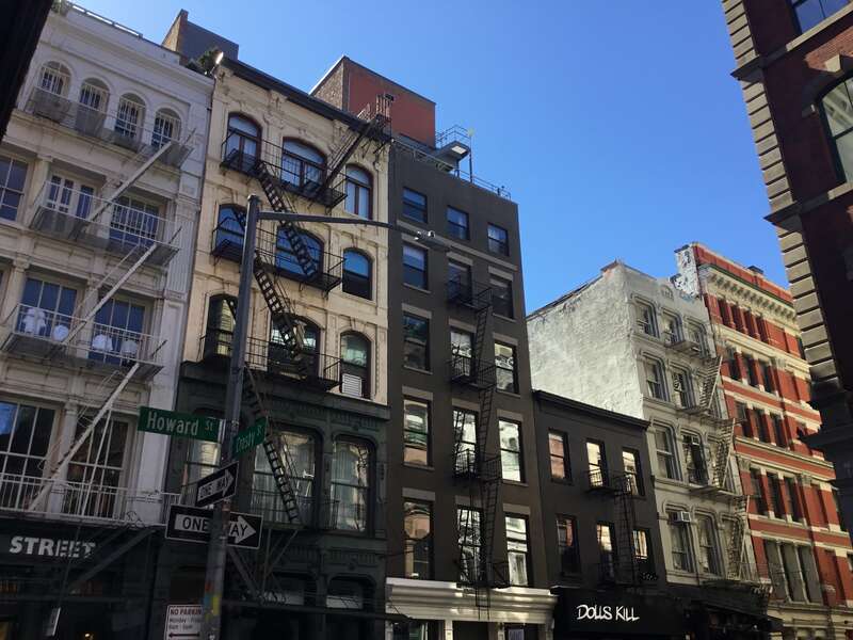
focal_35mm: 31
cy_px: 320
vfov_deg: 45.4
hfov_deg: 58.4
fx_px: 764
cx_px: 426
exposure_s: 1/482
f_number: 2.4
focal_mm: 3.3
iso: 25
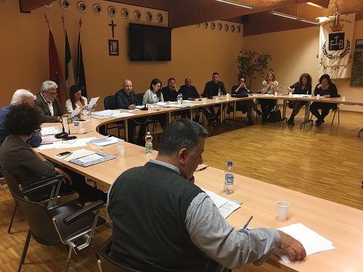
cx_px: 182
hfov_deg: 61.7
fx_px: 304
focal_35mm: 29
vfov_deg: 48.2
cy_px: 136
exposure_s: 1/17
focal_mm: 4.15
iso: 50
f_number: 2.2
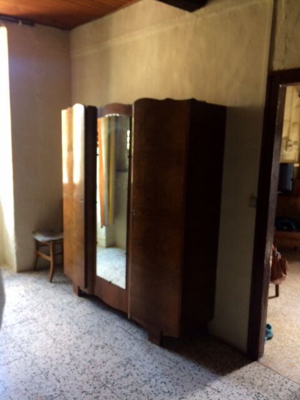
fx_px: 335
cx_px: 150
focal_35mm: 29
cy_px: 200
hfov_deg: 48.2
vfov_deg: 61.7
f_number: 2.2
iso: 100
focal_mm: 4.15
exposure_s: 1/33
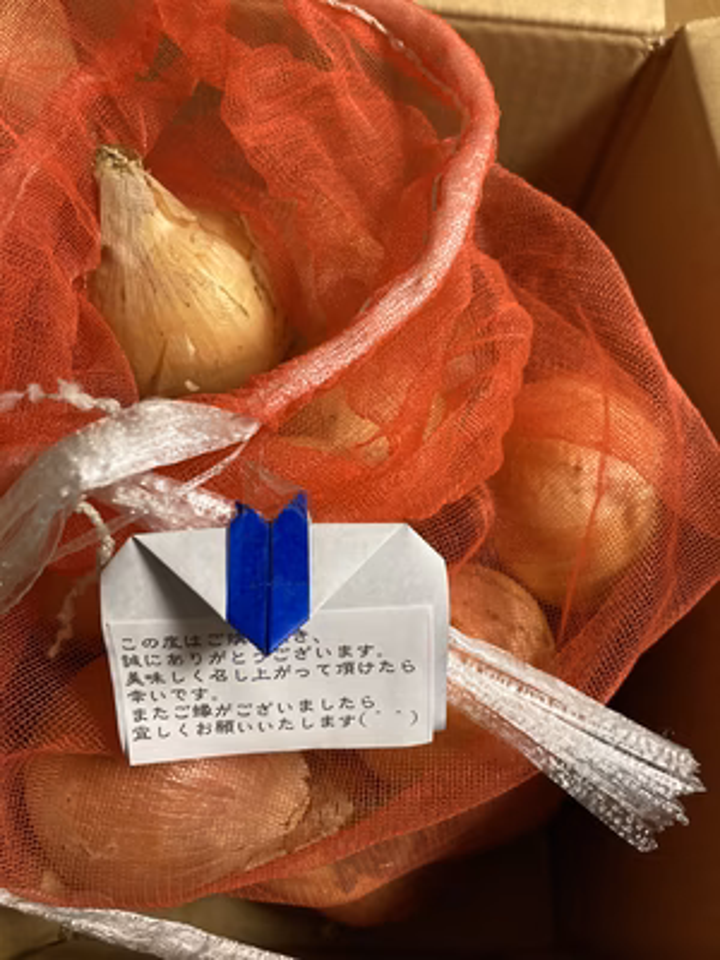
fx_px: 777
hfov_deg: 49.7
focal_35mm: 28
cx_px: 360
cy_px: 480
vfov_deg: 63.4
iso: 160
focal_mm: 3.99
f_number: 1.8
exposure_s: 1/50
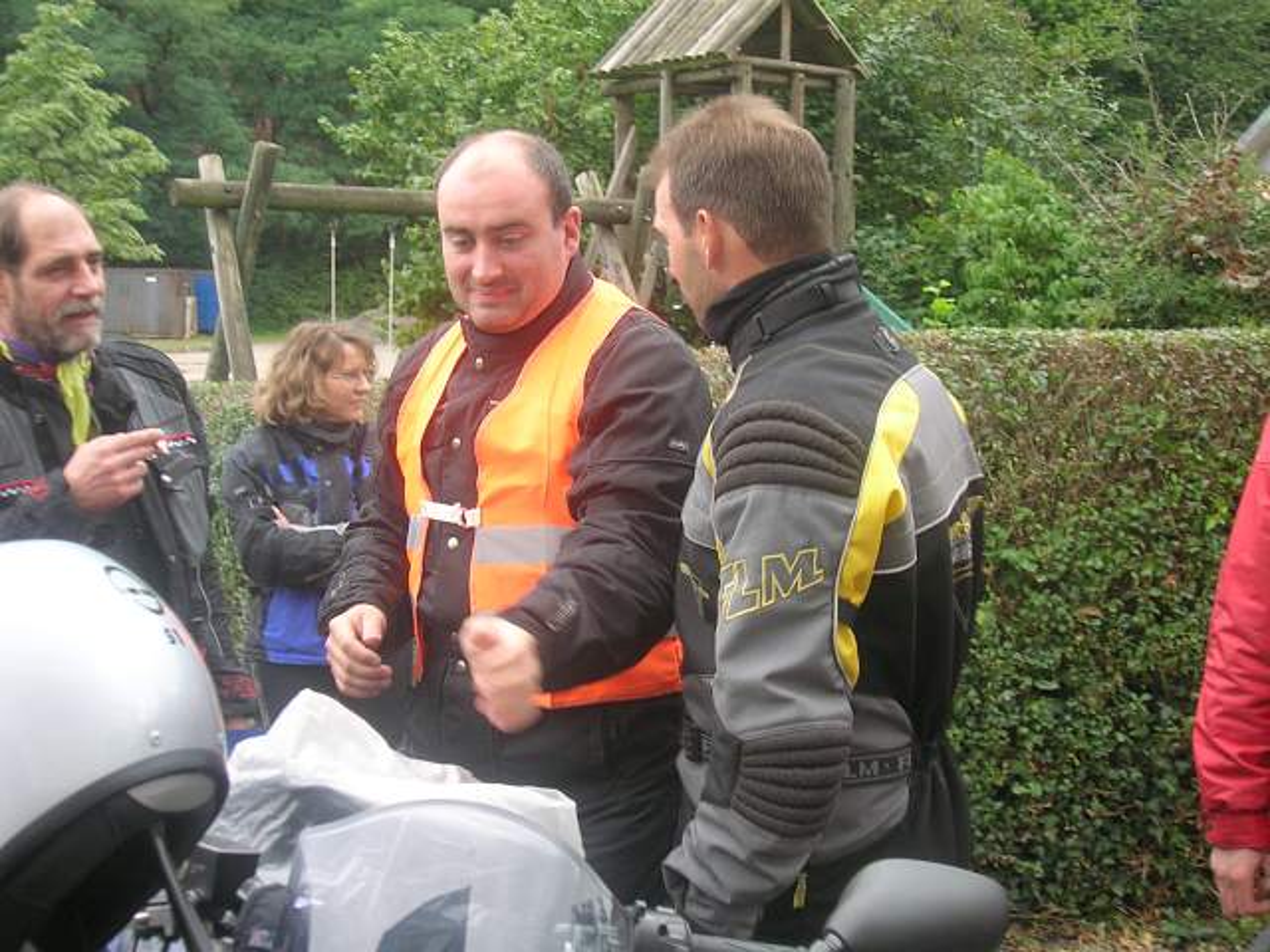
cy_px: 476
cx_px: 635
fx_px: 1834
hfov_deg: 38.2
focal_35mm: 50
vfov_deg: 29.1
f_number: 3.3
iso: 50
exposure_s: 1/54.6
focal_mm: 8.4
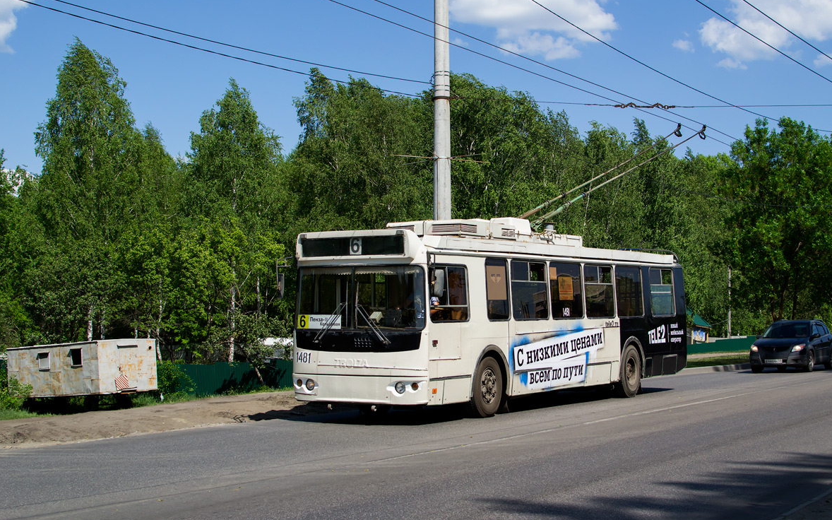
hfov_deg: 37.2
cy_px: 252
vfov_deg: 23.7
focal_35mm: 55
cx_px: 422
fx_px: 1236
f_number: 6.3
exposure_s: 1/1000
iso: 200
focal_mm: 35
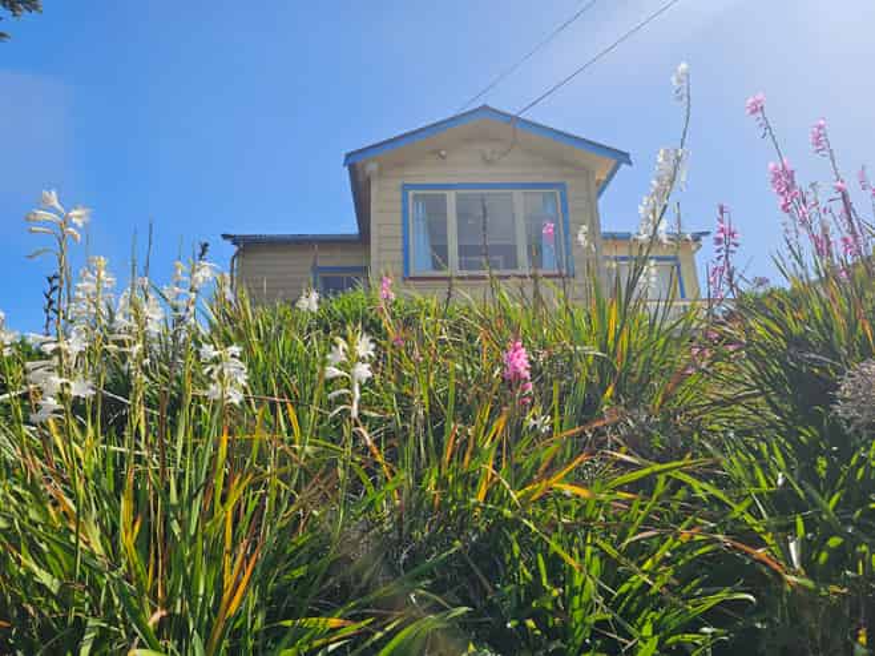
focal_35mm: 23
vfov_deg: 58.8
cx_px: 438
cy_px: 328
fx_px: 581
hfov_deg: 73.9
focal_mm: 6.3
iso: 16
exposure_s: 1/1358
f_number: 1.7
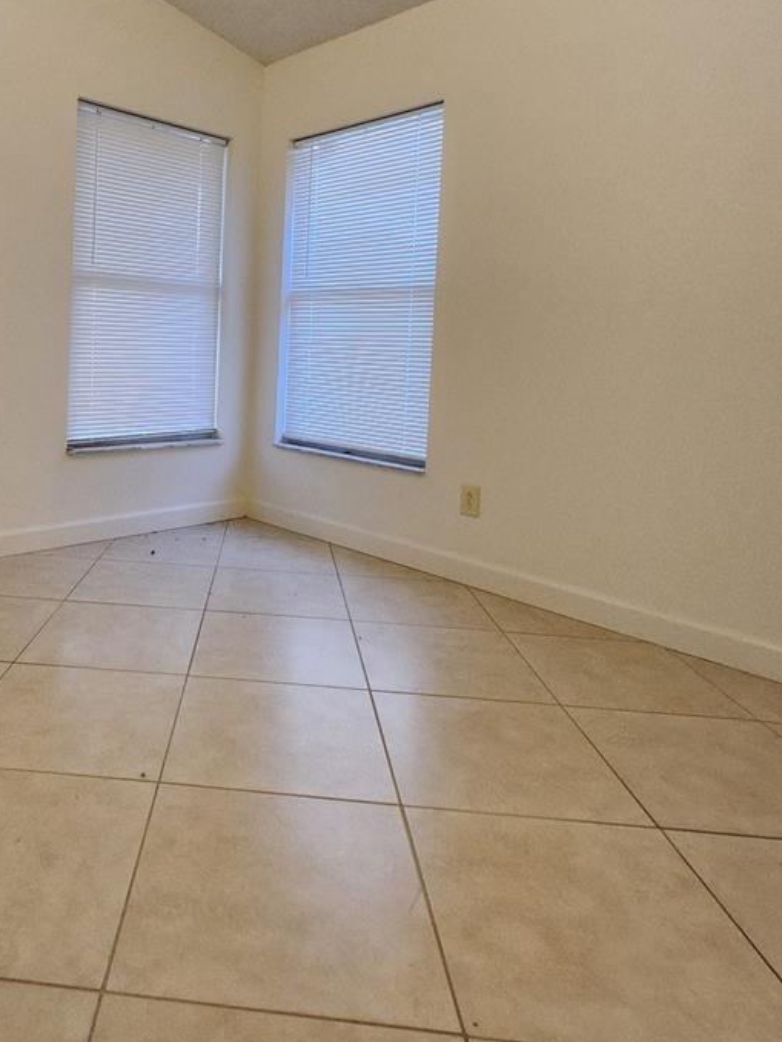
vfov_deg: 72.8
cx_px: 203
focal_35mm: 23
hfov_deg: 56.2
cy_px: 400
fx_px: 692
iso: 320
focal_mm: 1.74
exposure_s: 1/60
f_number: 2.2
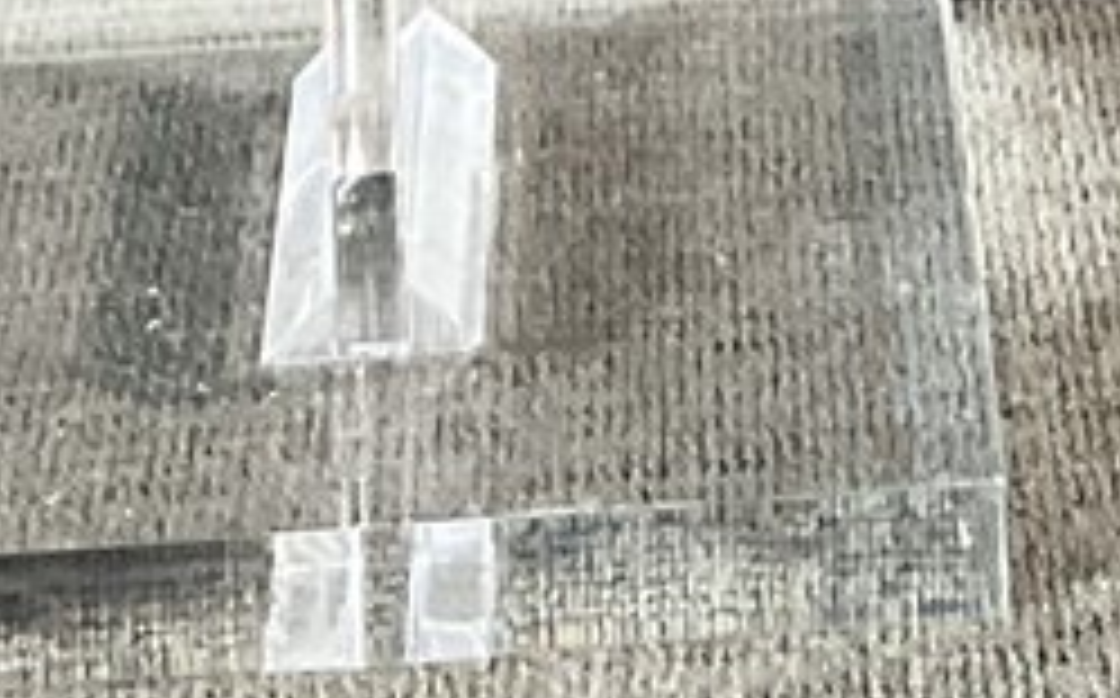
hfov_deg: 11.0
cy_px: -1813
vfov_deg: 6.1
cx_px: 1370
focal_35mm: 187
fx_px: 5701
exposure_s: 1/40
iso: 200
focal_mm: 3
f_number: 1.8
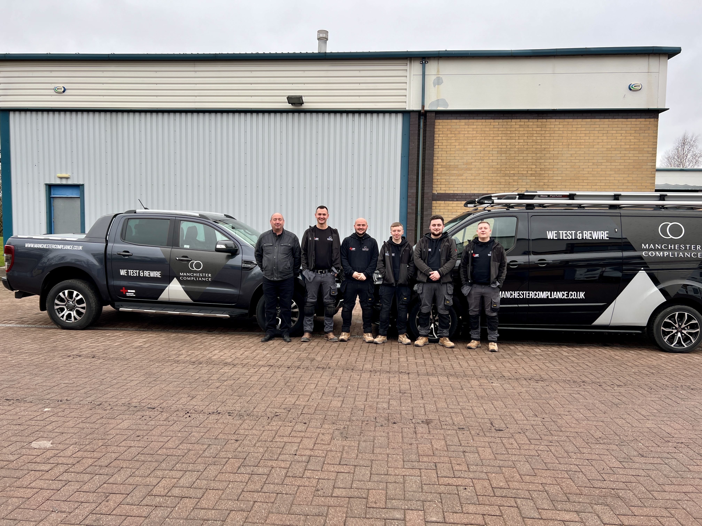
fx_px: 527
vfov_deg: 53.1
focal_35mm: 26
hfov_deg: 67.3
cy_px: 263
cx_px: 351
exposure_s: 1/122
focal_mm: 5.7
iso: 32
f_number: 1.5
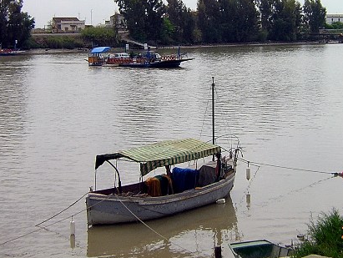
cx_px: 209
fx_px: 833
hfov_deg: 23.2
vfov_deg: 17.5
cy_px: 73
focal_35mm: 84
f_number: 6.4
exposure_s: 1/316
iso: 100
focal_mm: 7.1
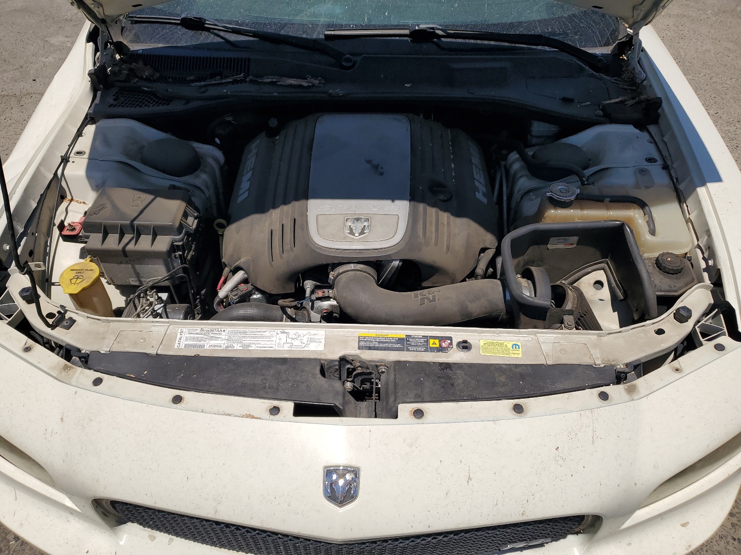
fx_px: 557
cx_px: 370
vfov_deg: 53.1
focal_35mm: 26
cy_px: 278
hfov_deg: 67.3
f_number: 1.5
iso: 50
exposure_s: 1/10000
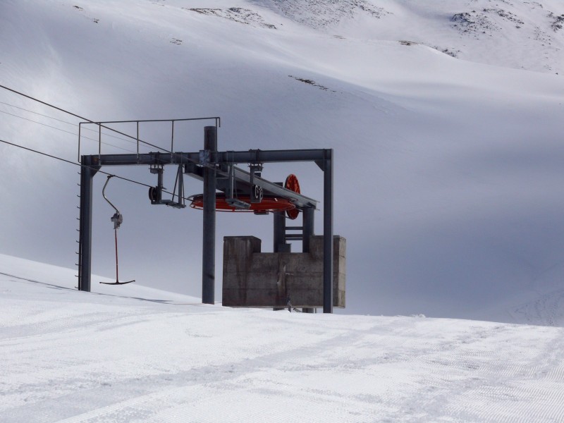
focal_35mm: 114
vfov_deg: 13.0
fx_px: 1857
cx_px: 282
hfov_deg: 17.3
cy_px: 212
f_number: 11
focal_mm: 24.1
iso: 100
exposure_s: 1/800
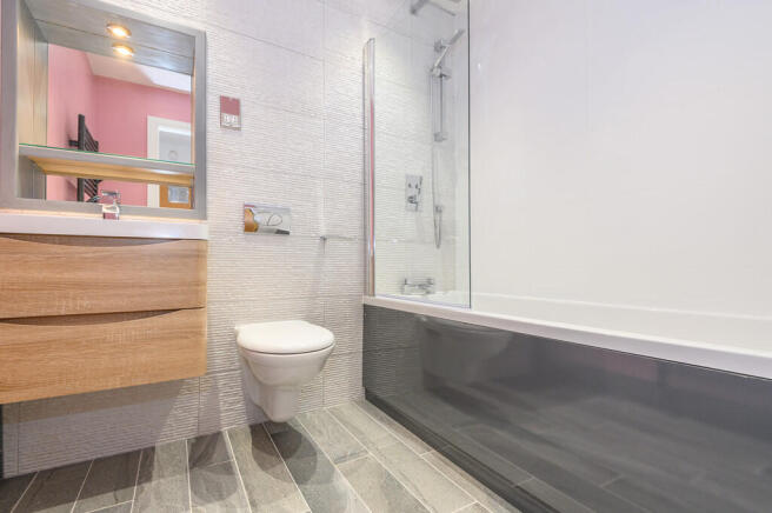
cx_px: 386
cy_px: 256
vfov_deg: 73.6
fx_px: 343
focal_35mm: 16
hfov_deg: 96.8
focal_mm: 16
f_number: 8
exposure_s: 1/8
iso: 400
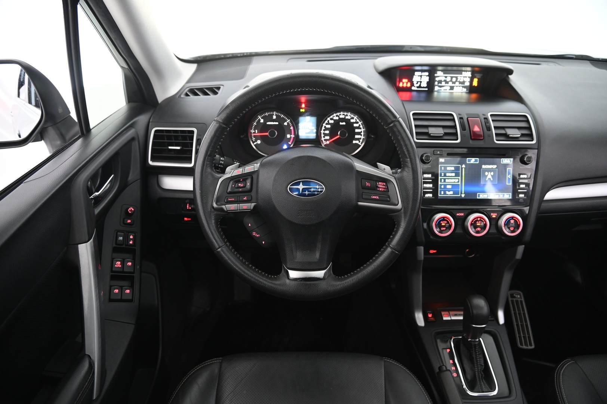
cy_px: 202
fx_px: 404
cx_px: 304
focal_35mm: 24
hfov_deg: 73.8
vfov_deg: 53.1
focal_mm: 24
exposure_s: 1/15
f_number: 4
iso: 2000
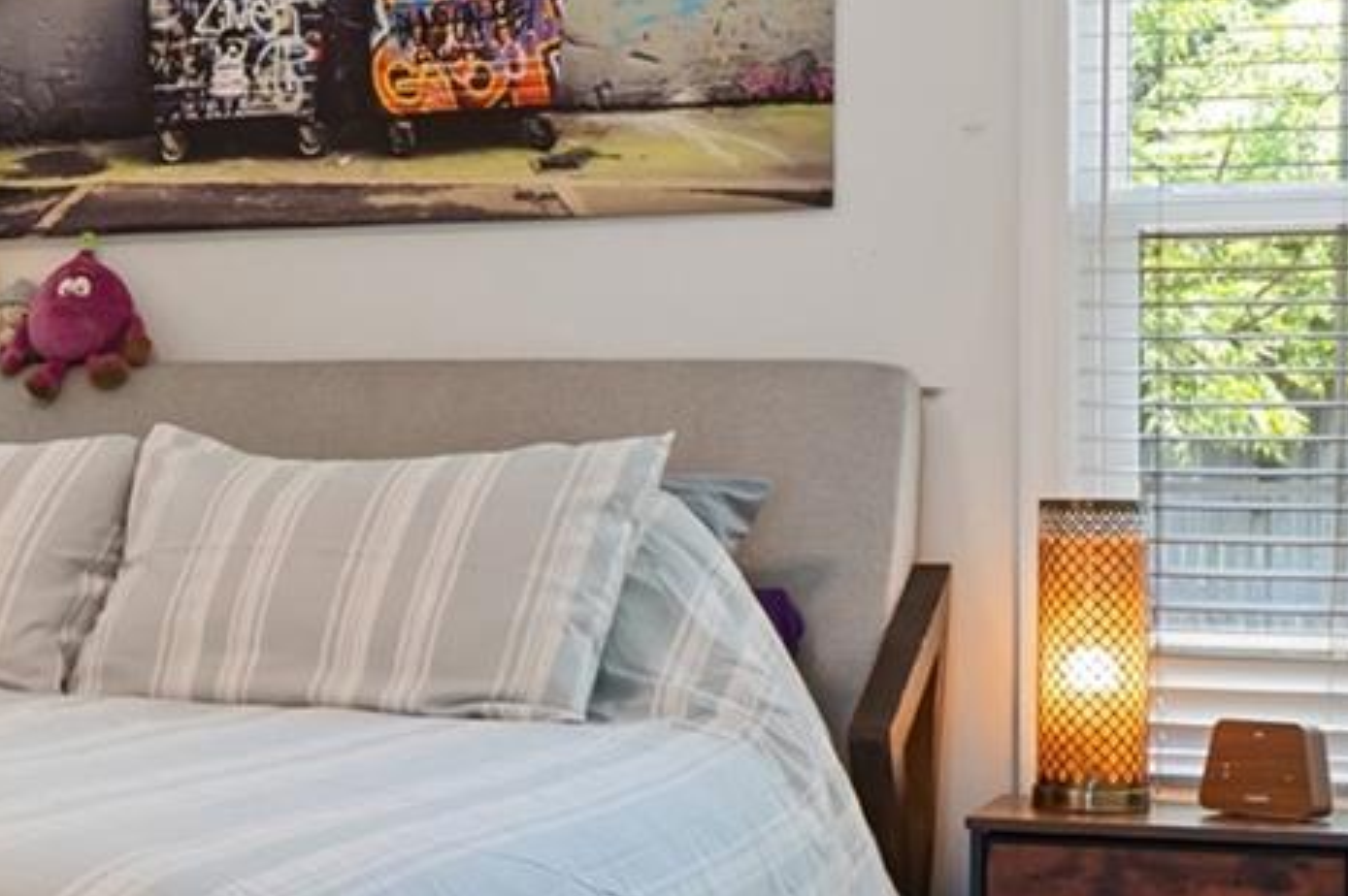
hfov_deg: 23.4
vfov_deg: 16.4
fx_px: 3106
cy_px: 541
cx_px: -32
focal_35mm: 83
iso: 400
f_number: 8
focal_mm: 16
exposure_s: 1/8
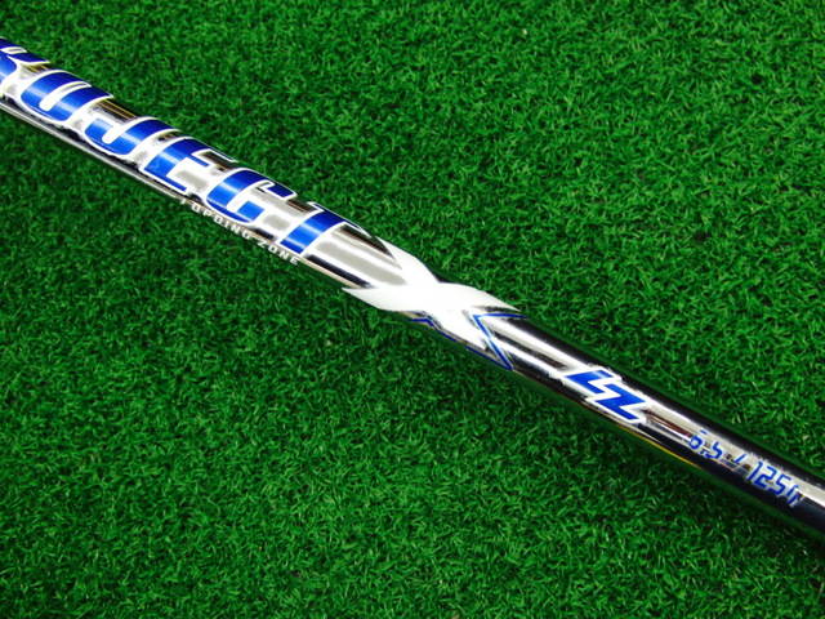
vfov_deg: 38.7
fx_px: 882
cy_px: 310
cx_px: 412
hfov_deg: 50.1
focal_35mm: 37
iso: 400
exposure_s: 1/50
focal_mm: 6.42
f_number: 3.6
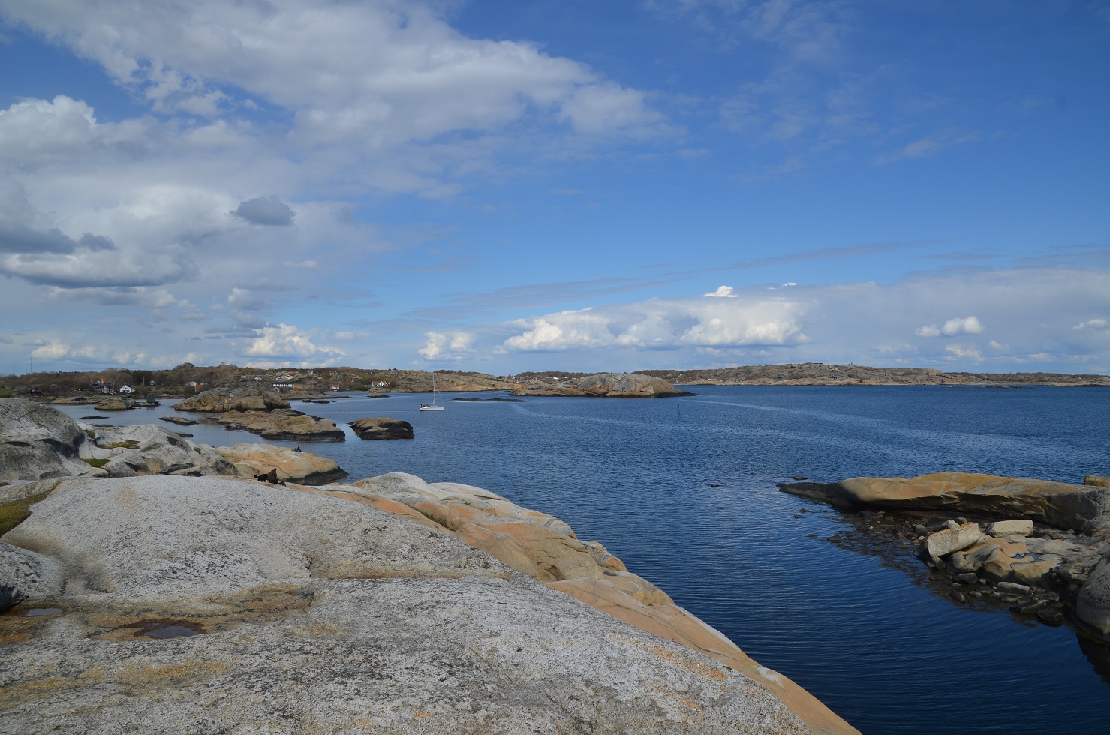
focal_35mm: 27
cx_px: 555
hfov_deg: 67.5
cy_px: 368
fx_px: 831
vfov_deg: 47.7
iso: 100
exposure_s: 1/400
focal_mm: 18
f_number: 10
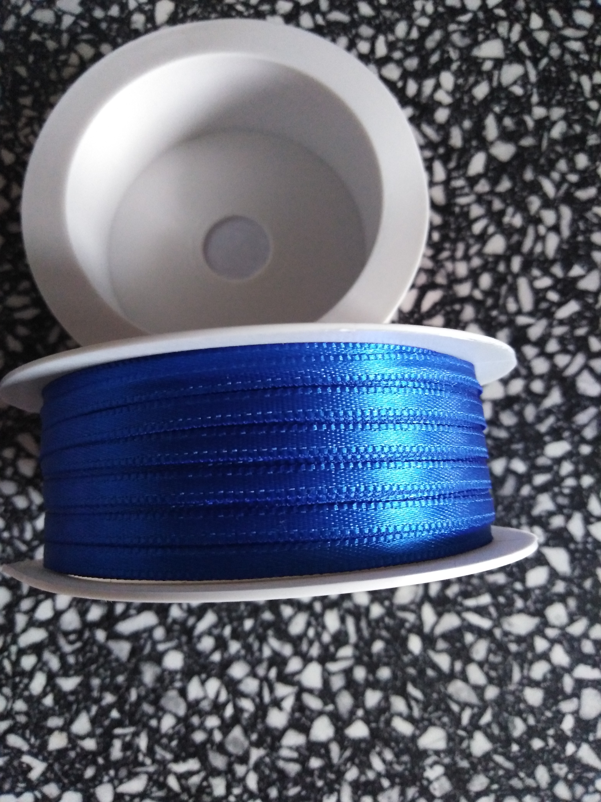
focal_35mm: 26
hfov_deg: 53.1
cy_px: 401
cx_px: 300
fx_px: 602
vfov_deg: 67.3
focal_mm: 3.46
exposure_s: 1/20
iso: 778
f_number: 2.2
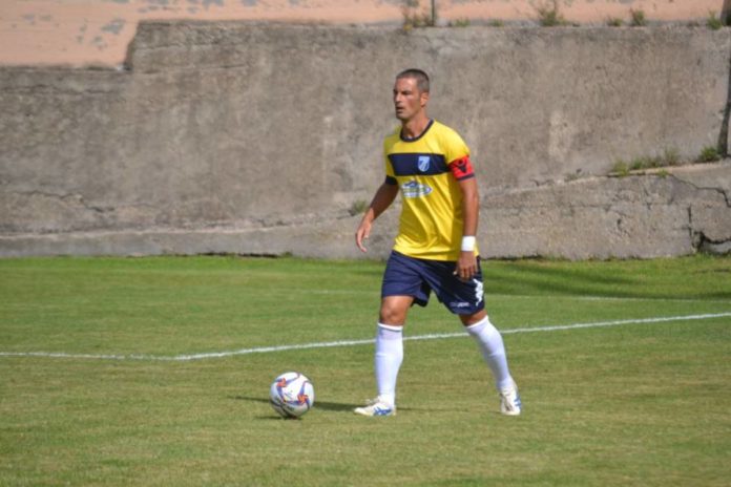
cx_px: 366
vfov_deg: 4.6
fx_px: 6091
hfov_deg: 6.9
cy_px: 244
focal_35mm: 300
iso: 400
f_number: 6.3
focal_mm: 200
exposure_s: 1/1600
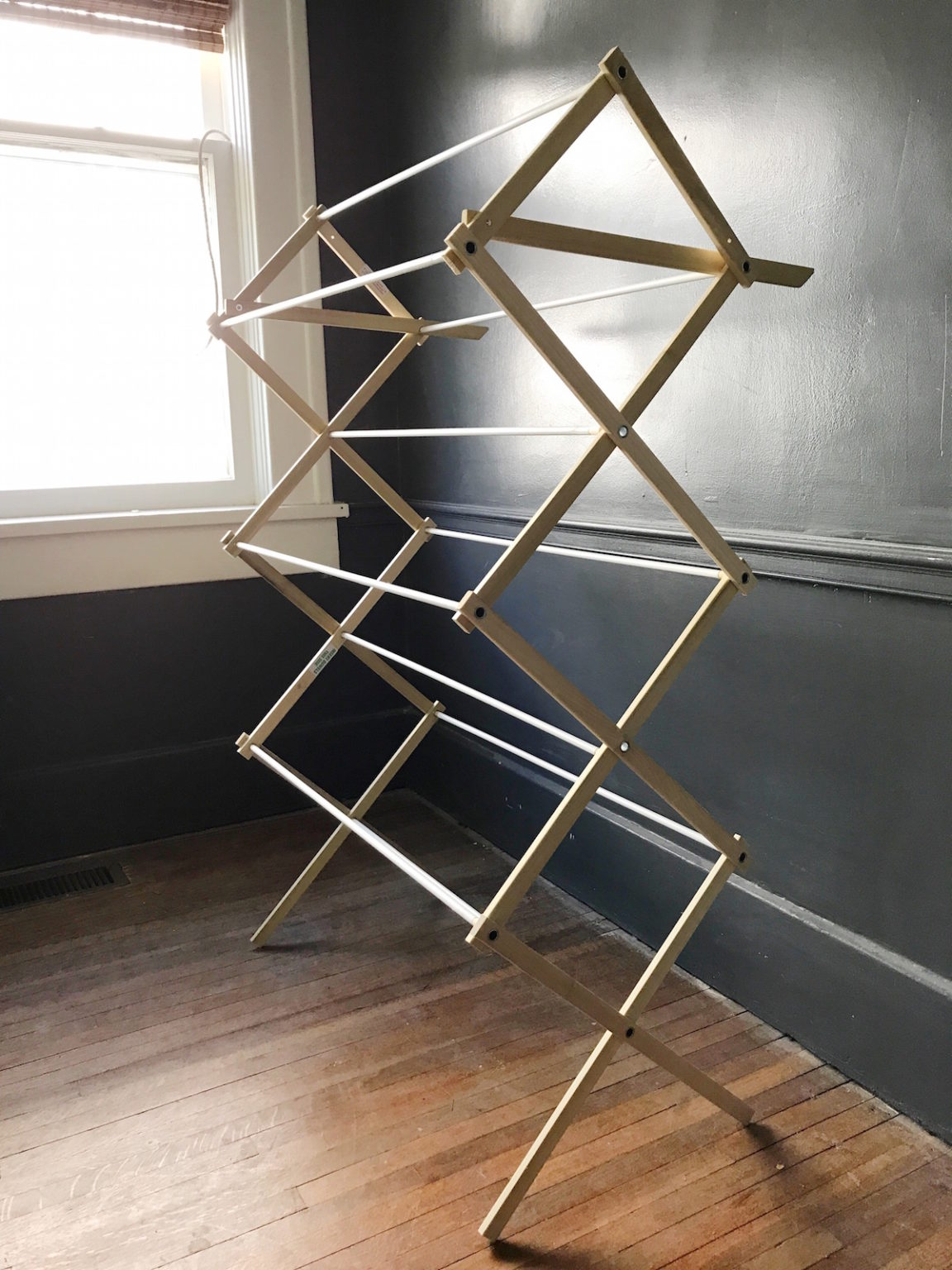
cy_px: 635
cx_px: 476
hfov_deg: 49.7
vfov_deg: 63.4
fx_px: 1027
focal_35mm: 28
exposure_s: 1/30
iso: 25
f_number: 1.8
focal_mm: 3.99
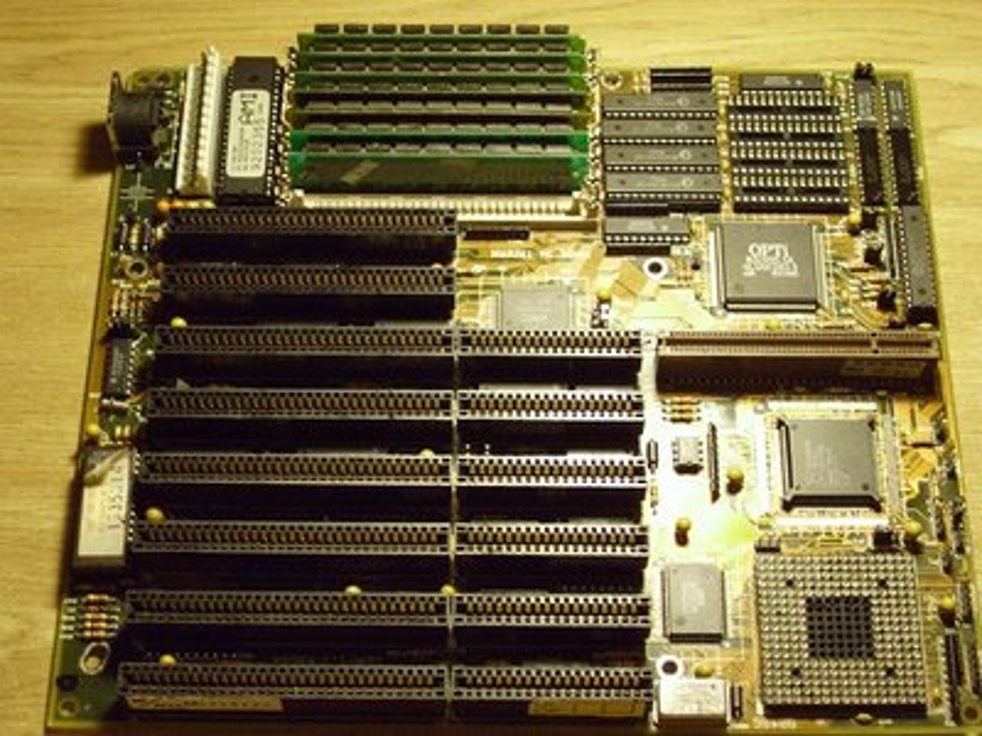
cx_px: 491
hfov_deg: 27.4
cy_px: 368
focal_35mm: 71
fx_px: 2014
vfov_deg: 20.7
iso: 400
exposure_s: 1/30
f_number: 4.3
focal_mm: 12.4
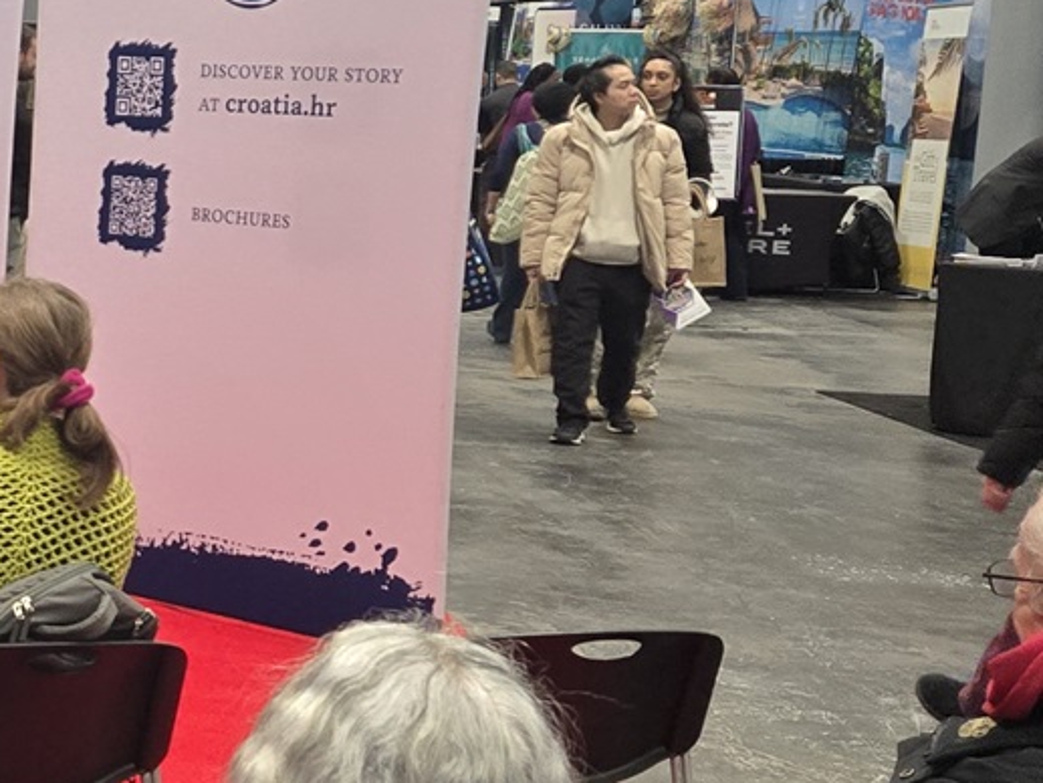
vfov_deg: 16.6
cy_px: 307
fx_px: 2682
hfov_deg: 19.0
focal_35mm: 89
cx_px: -583
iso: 400
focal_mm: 5.4
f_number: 1.8
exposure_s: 1/120
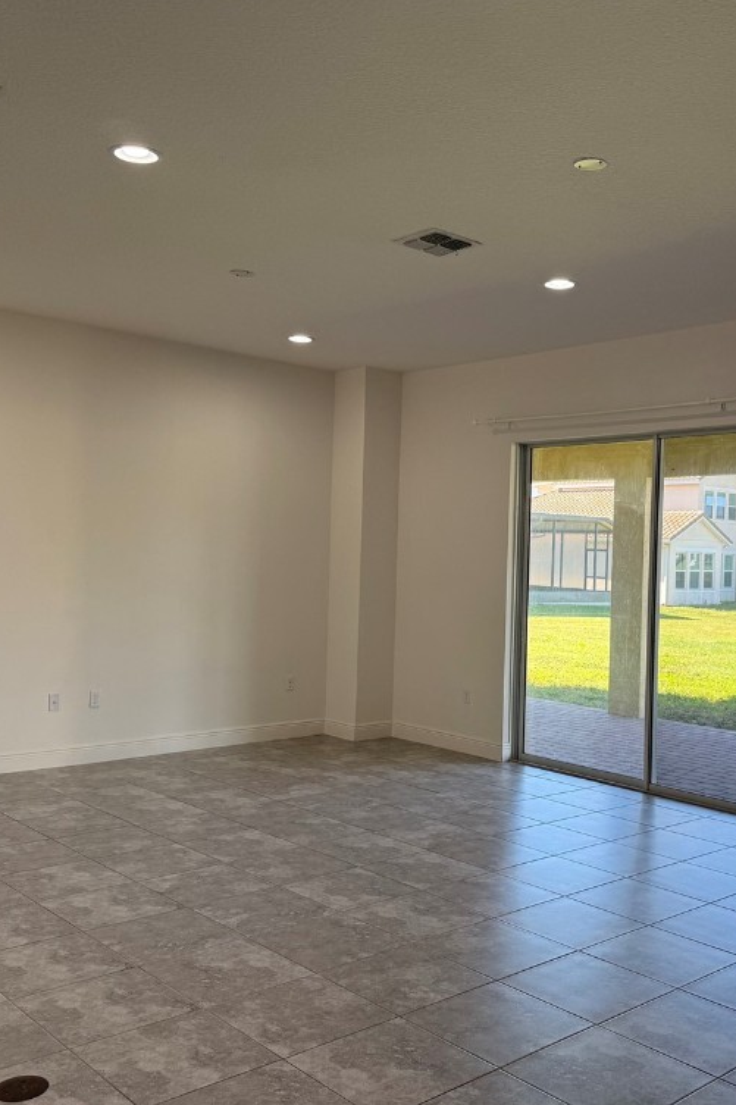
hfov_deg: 38.7
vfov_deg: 55.8
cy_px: 552
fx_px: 1043
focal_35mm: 34
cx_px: 452
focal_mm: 6.76
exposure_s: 1/246
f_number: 1.78
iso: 100
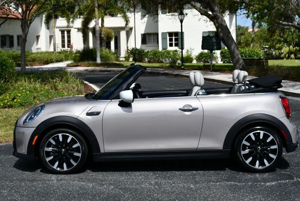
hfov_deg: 30.0
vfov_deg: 20.3
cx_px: 157
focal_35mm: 67
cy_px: 82
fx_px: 559
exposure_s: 1/320
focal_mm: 28
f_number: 9
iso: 100
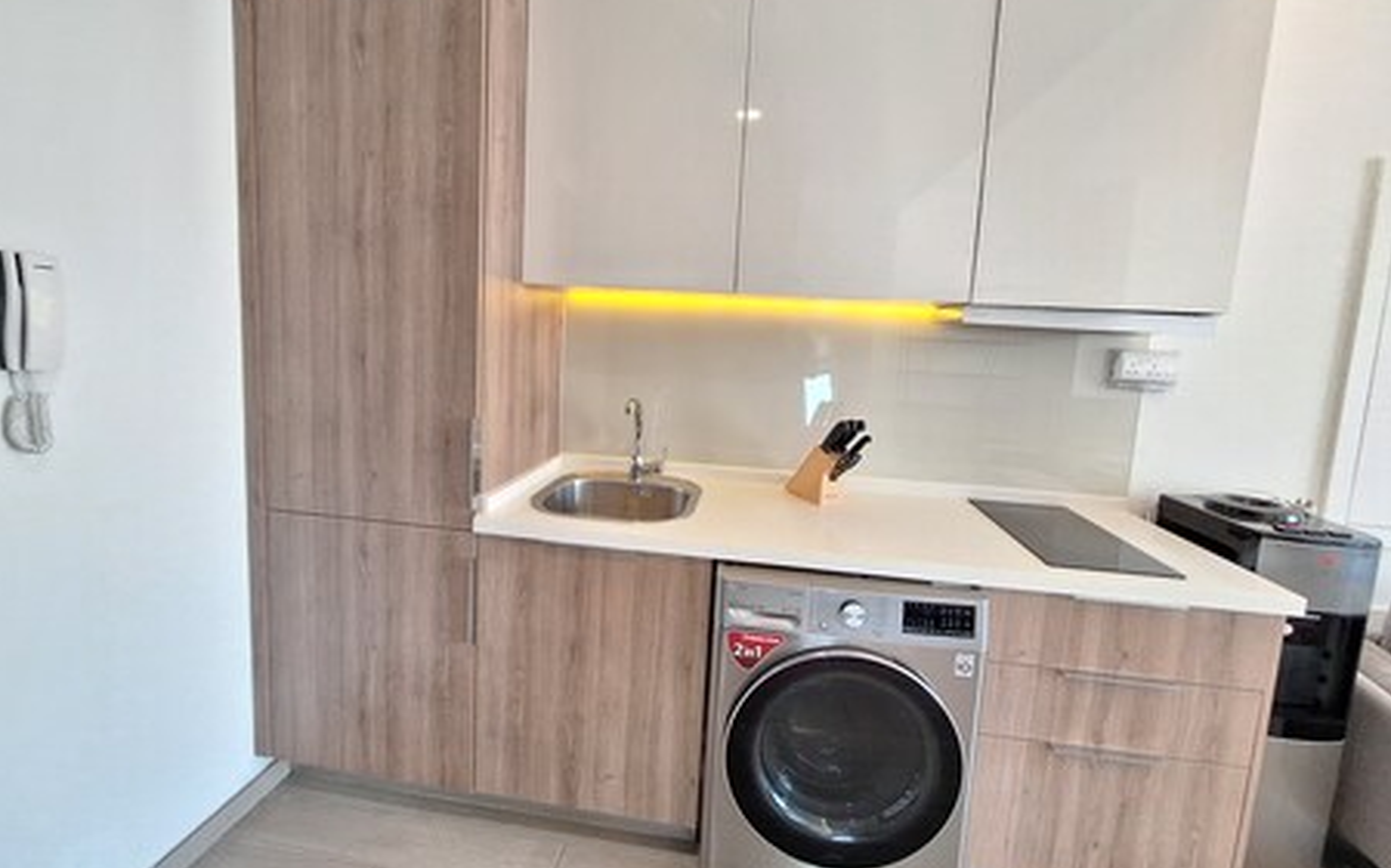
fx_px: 531
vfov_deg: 78.3
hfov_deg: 105.3
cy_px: 385
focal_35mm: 14
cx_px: 688
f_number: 2.2
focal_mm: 1.74
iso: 200
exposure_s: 1/25
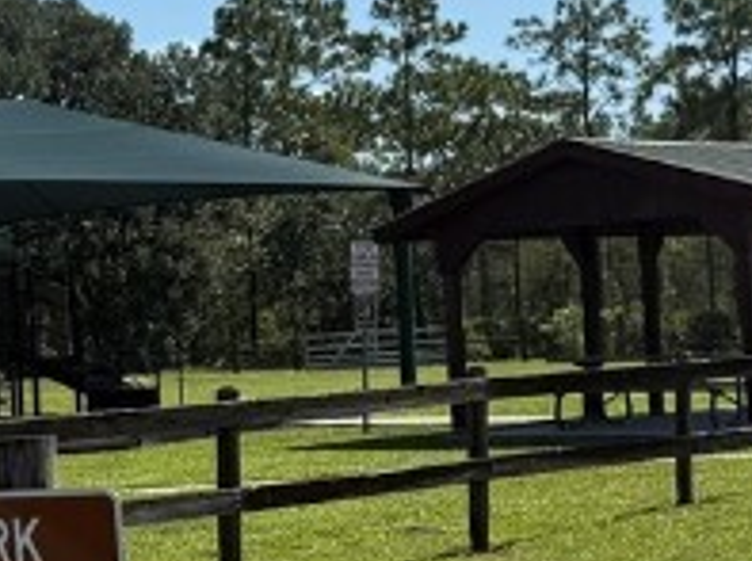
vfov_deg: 11.8
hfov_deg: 14.8
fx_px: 2711
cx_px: -351
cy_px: 366
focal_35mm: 125
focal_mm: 6.76
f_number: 1.78
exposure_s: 1/6173
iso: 80
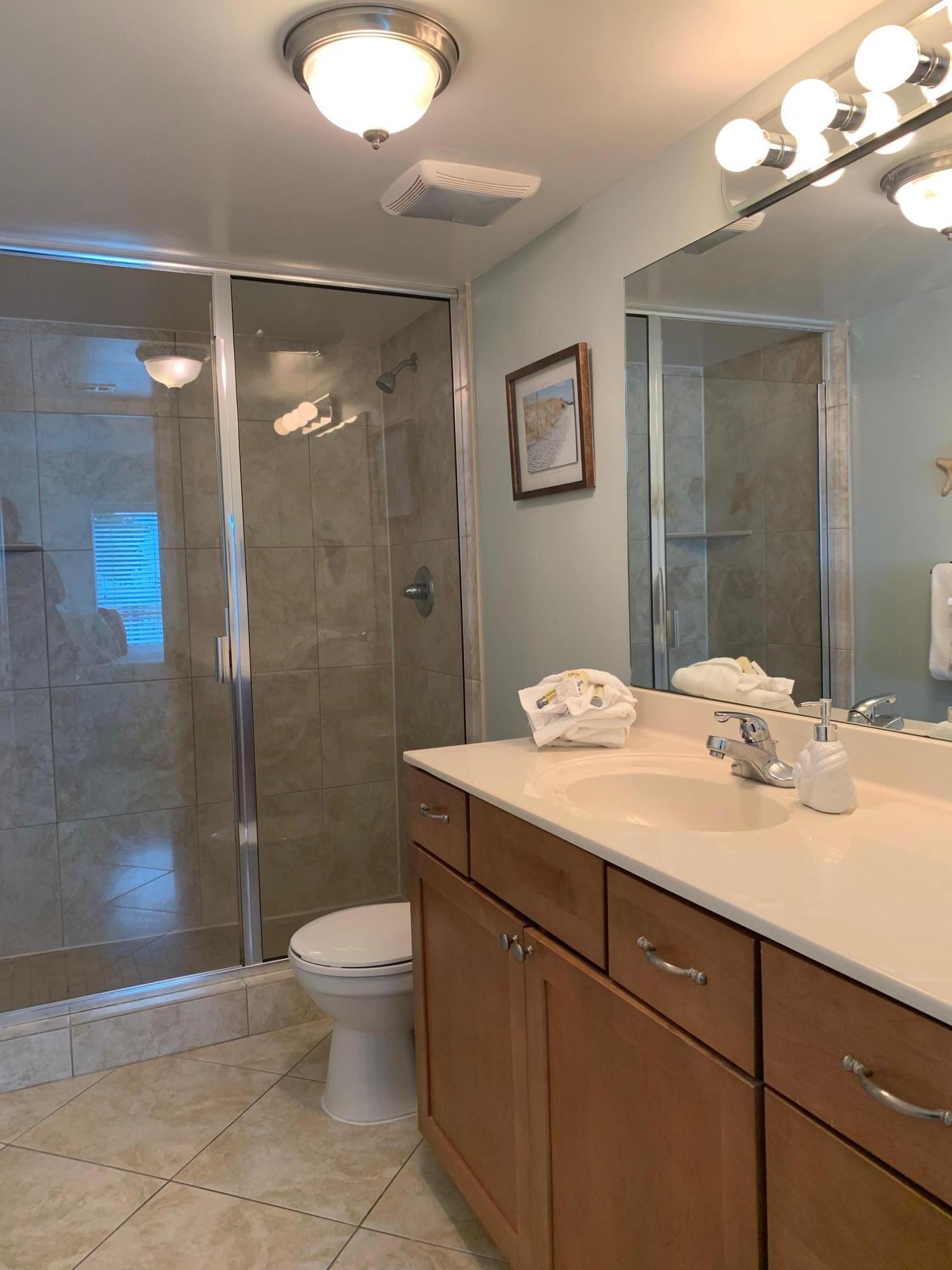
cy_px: 635
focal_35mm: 26
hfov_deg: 53.1
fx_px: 953
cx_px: 476
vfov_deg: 67.3
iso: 80
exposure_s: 1/60
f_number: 1.8
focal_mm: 4.25
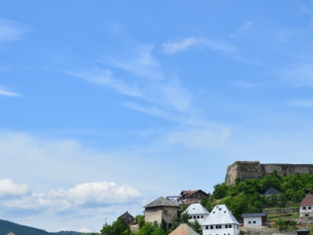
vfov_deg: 16.5
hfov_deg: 22.2
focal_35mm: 88
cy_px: 222
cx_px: 189
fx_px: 795
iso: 200
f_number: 9
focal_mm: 24
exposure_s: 1/320
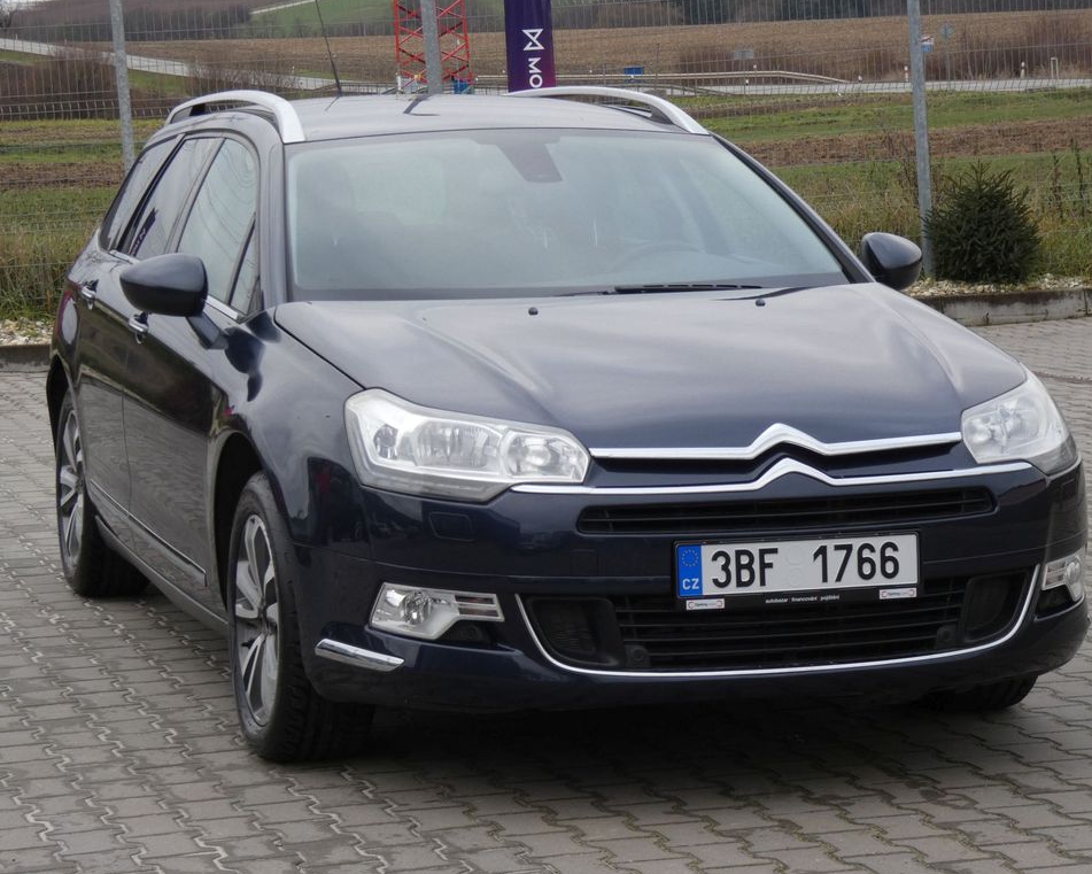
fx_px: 3329
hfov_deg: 18.6
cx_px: 551
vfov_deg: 15.0
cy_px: 438
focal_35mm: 103
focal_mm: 17.5
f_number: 5.6
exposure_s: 1/80
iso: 160
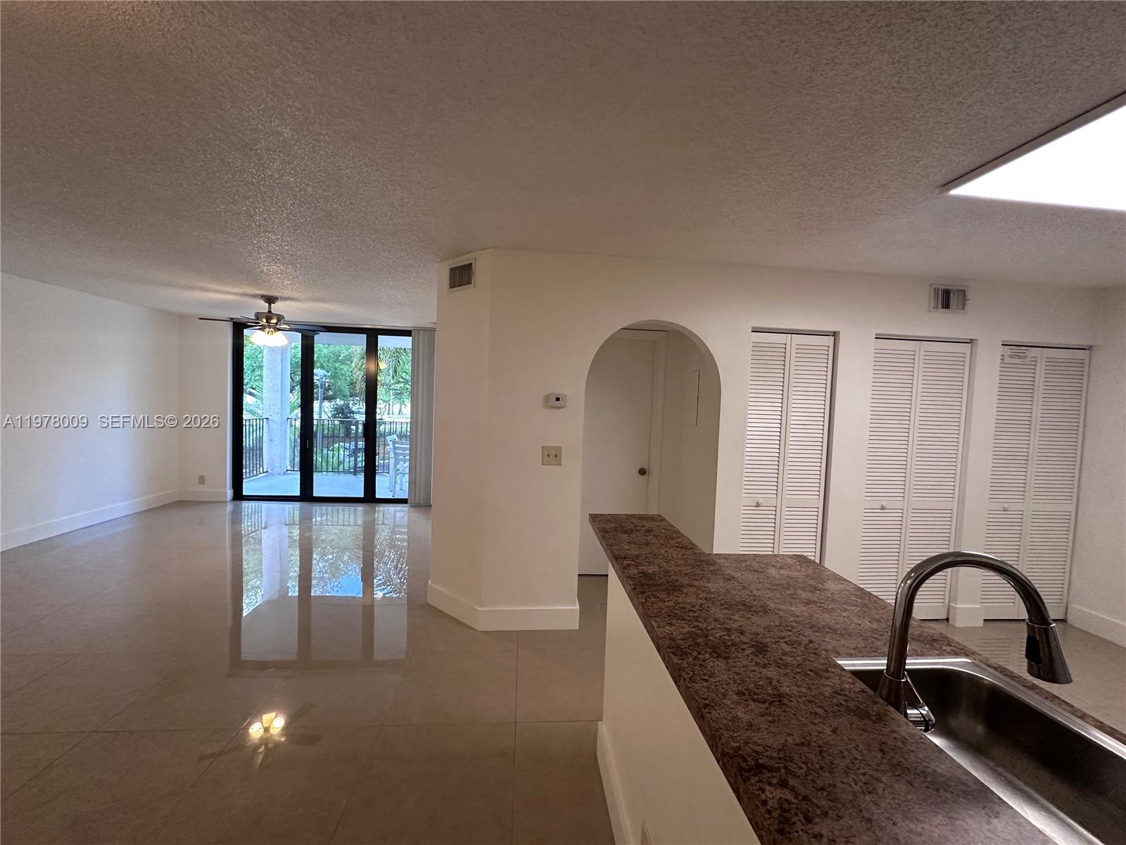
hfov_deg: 102.1
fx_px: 455
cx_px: 563
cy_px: 422
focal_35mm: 14
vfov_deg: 85.7
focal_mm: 2.22
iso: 250
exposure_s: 1/120
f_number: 2.2
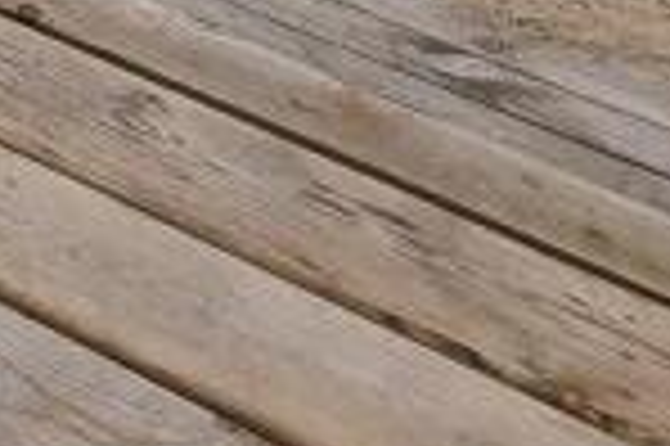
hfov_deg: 18.3
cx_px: -450
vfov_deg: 8.7
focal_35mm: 93
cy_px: -1216
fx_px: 1729
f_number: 2.2
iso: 50
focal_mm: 2.2
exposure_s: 1/584
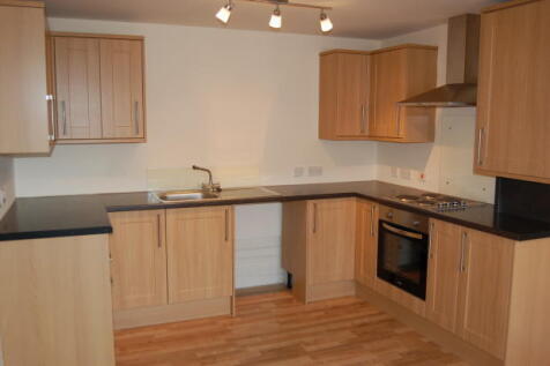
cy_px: 183
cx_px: 275
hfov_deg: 57.2
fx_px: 504
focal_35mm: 33
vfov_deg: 39.9
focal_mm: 22
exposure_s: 1/60
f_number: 3.8
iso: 400
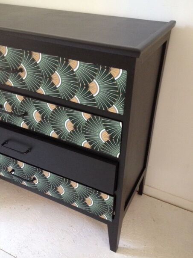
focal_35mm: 35
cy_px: 129
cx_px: 96
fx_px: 260
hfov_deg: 40.7
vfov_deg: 52.6
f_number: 2.4
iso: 200
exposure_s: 1/20
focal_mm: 4.28
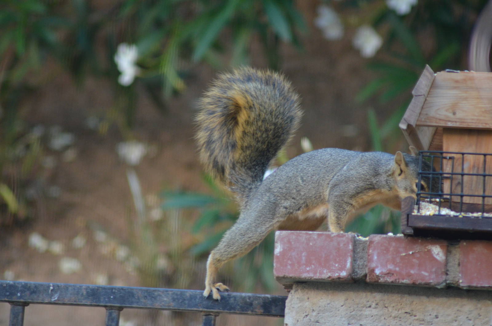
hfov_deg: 4.6
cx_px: 246
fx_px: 6138
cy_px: 163
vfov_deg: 3.0
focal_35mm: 450
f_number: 5.6
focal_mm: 300
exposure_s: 1/250
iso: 1600
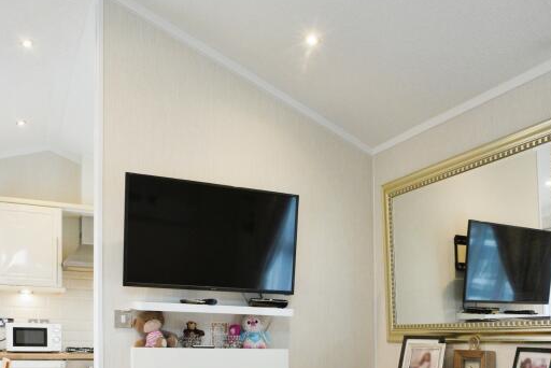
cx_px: 240
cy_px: 337
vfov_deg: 38.1
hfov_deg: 58.5
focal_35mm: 32
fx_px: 490
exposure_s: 1/40
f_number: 9
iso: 2000
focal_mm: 16
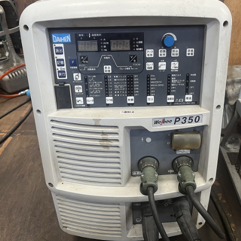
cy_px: 118
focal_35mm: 32
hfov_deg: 50.9
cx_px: 138
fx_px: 252
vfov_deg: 51.1
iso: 160
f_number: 1.6
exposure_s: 1/60
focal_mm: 5.1
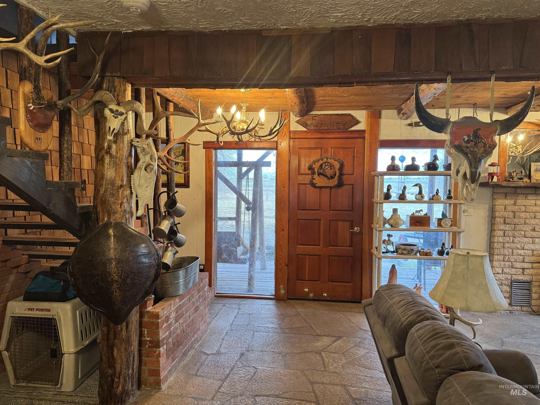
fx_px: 374
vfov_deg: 56.8
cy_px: 202
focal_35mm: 24
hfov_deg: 71.6
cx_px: 270
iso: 250
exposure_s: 1/60
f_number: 1.78
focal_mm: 6.76
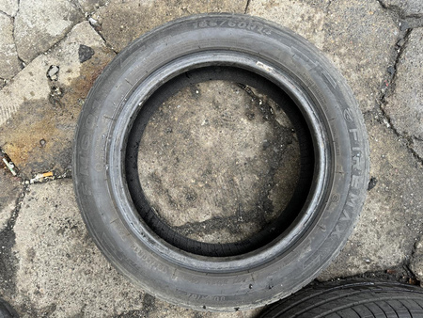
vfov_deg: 56.9
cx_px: 212
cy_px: 159
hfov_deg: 71.6
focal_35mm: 24
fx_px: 293
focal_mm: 6.86
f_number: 1.78
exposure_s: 1/121
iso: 200
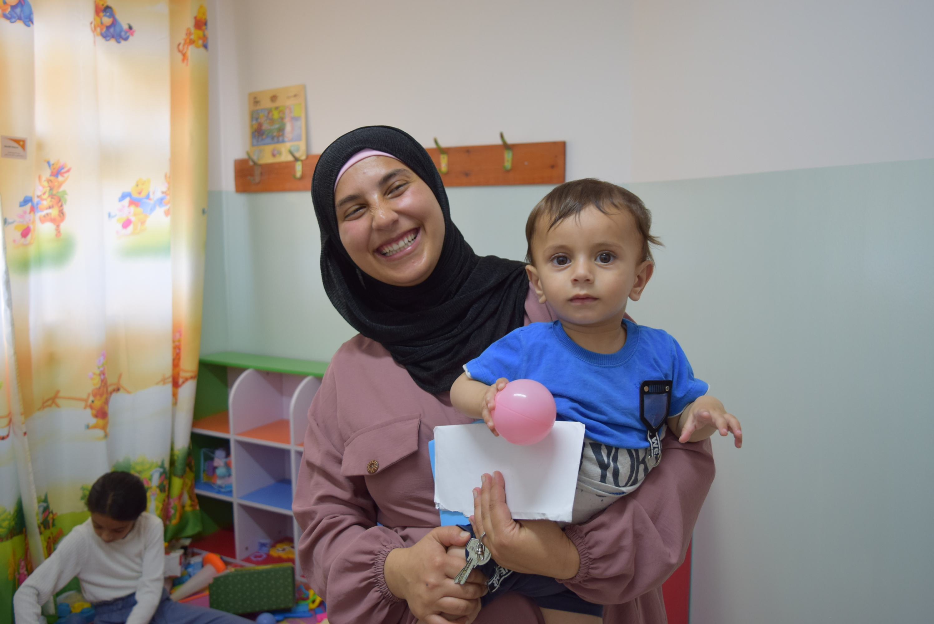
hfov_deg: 57.2
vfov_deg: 40.0
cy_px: 312
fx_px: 857
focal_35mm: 33
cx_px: 467
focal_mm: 22
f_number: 4.5
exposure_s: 1/80
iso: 400
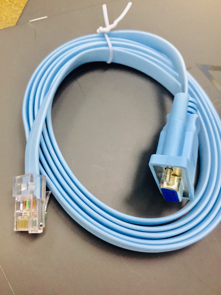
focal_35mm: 29
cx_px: 110
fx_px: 247
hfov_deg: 48.2
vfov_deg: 61.7
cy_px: 148
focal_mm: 4.15
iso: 50
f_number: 2.2
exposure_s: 1/33
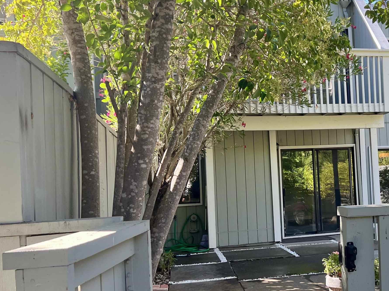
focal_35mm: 45
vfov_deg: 32.1
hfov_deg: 39.8
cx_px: 329
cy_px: 166
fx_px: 506
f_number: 1.5
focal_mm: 5.7
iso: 50
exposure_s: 1/397
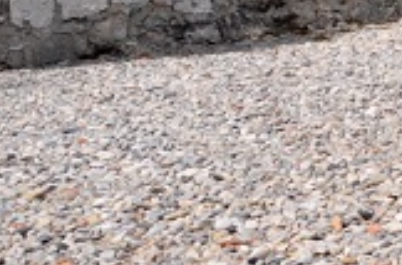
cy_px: -298
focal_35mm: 167
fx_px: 1859
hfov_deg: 9.5
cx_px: 1235
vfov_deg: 7.8
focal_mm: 18
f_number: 14
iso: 500
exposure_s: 1/640
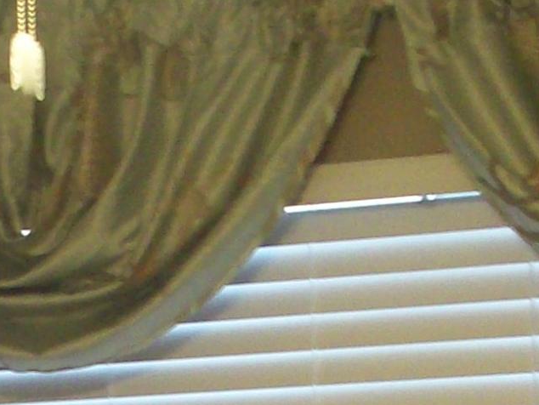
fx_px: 2726
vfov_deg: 8.2
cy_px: 739
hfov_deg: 11.2
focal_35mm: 175
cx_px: -6
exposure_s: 1/20.9
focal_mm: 6.2
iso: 160
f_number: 2.8
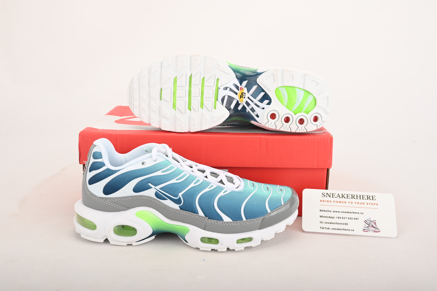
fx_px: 449
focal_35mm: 37
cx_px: 218
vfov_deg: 36.0
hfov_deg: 51.9
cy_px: 146
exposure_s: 1/200
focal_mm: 37
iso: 100
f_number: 11
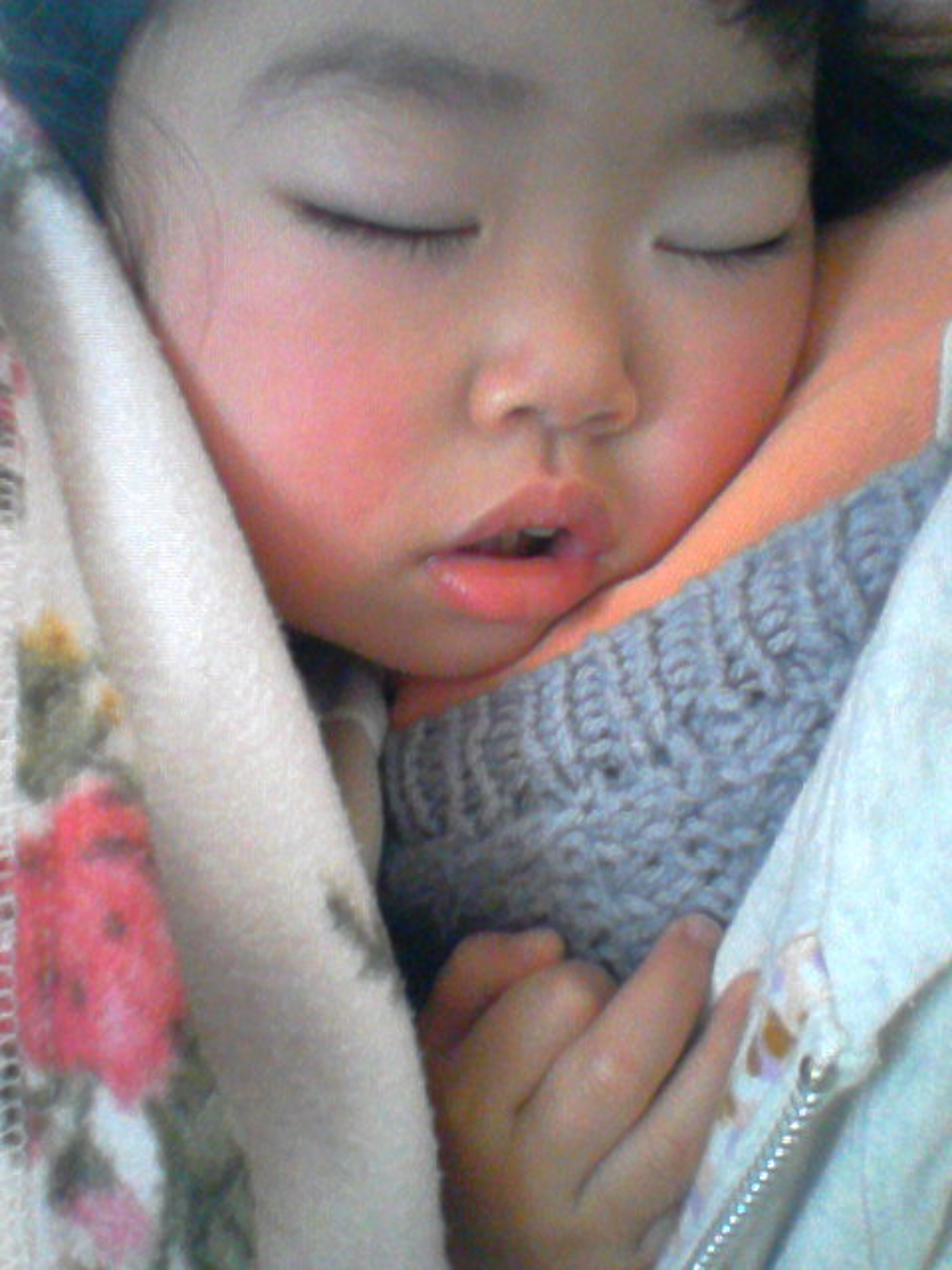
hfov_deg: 48.2
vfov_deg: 61.7
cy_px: 635
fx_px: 1063
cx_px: 476
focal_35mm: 29
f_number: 2.8
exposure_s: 1/16.7
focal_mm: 1.5
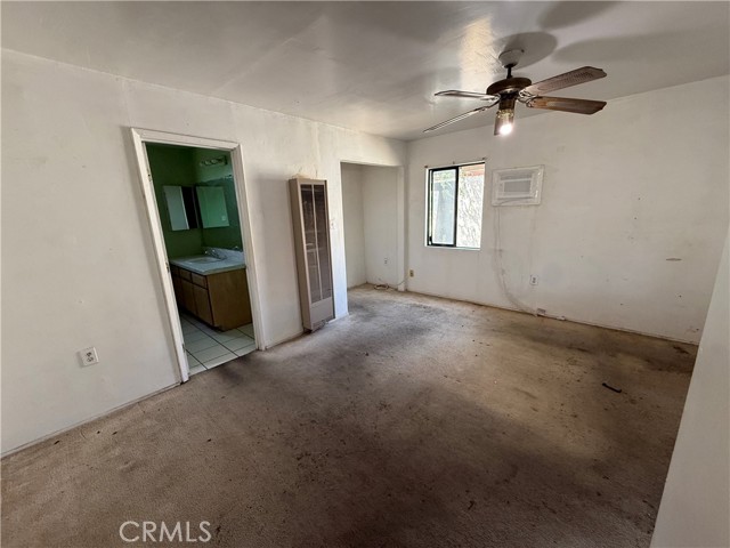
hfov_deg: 102.1
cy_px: 274
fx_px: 295
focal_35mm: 14
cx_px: 365
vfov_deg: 85.7
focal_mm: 2.22
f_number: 2.2
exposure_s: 1/120
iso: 250
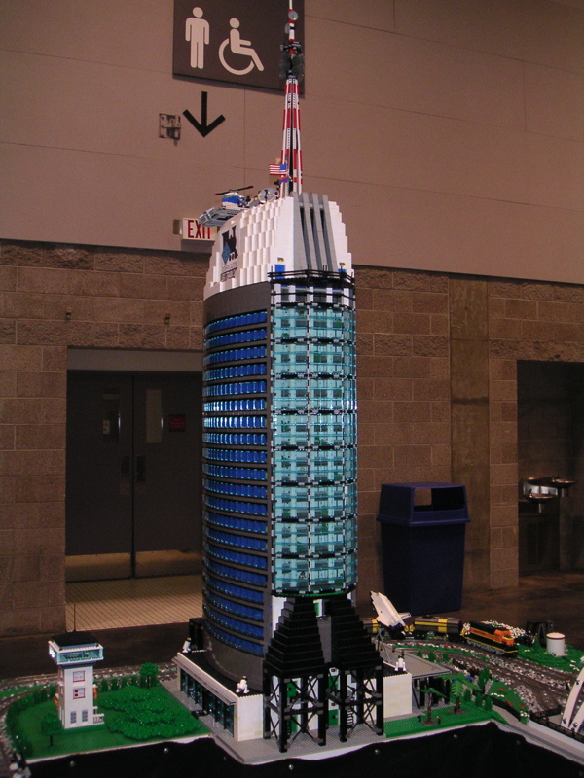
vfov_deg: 49.0
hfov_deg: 37.7
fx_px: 855
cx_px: 292
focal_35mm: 38
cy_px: 389
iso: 160
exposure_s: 1/45
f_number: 2.8
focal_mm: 6
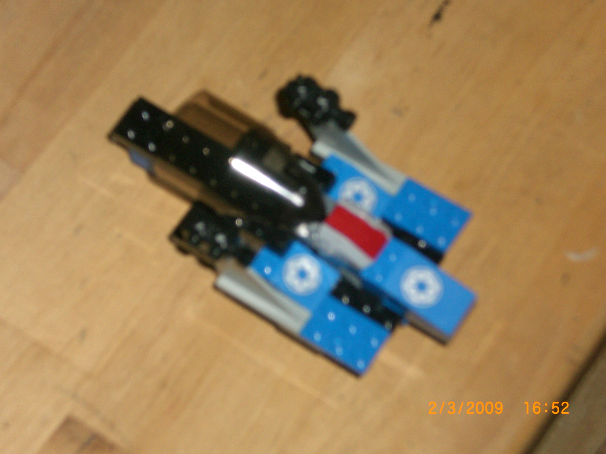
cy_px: 227
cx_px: 303
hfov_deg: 19.6
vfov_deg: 14.8
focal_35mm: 100
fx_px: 1751
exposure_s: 1/60
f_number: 5.4
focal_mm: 16.51
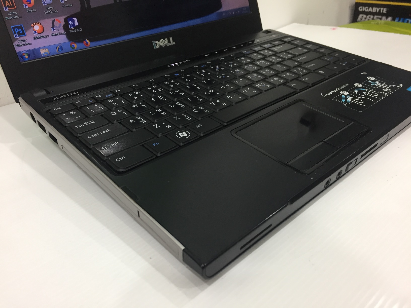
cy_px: 154
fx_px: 344
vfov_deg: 48.2
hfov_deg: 61.7
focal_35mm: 29
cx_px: 206
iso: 125
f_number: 2.2
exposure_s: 1/33
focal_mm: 4.15
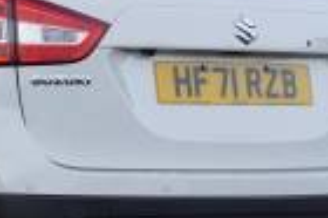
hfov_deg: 9.1
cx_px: 7
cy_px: 87
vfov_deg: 6.1
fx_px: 2059
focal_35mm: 226
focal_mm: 33
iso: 3200
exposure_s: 1/160
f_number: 5
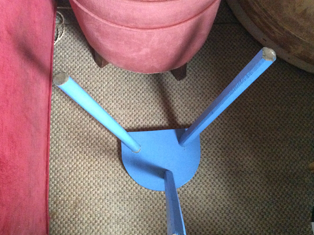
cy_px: 128
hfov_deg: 52.7
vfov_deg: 40.6
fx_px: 317
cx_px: 163
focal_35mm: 35
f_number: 2.4
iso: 640
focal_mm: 3.3
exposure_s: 1/17
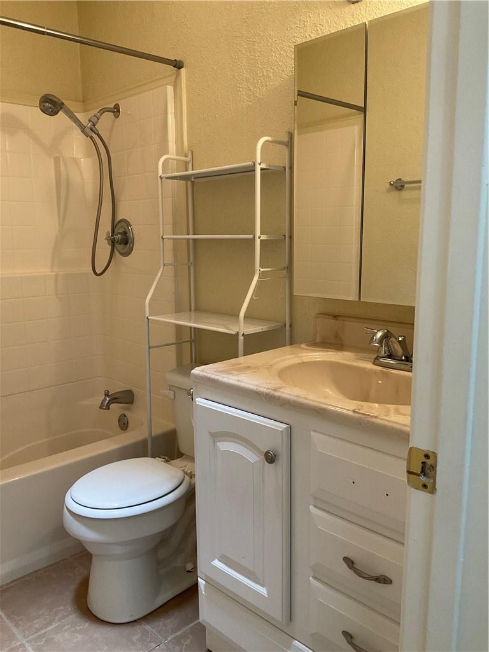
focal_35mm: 29
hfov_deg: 48.2
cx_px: 244
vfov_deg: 61.7
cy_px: 326
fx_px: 546
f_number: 1.8
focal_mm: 3
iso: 125
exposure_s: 1/60
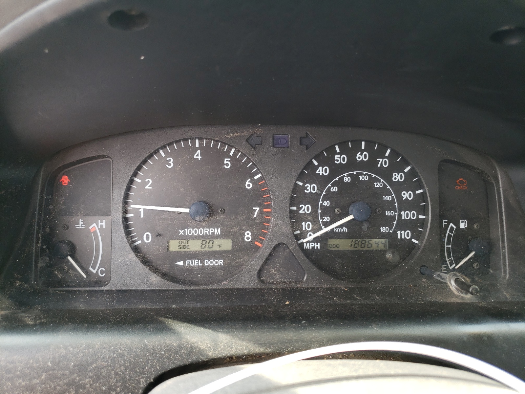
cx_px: 262
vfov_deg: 53.1
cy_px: 197
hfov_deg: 67.3
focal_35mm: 26
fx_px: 394
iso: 50
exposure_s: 1/149
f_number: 1.5
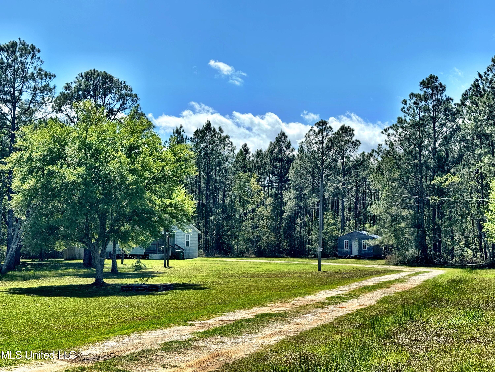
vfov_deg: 30.3
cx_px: 248
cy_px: 186
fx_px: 686
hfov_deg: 39.7
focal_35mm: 48
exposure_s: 1/4975
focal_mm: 6.76
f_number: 1.78
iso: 64
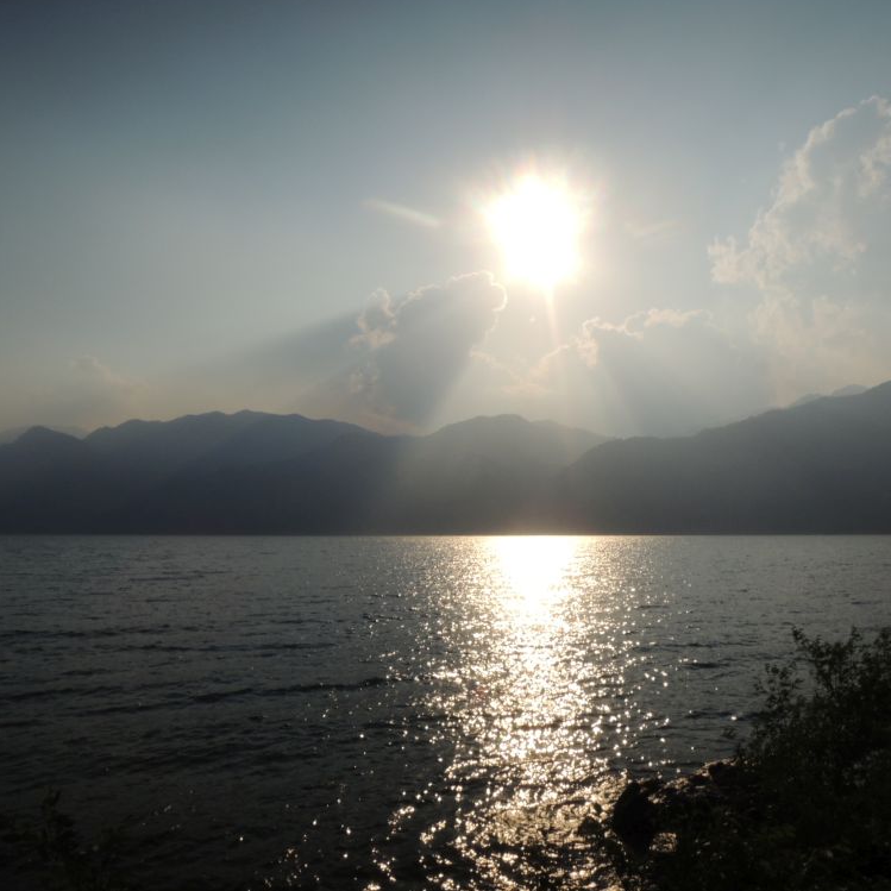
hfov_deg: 55.5
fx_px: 845
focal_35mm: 29
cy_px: 443
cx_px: 491
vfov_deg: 55.6
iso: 100
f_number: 6.3
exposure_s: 1/1600
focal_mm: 4.3
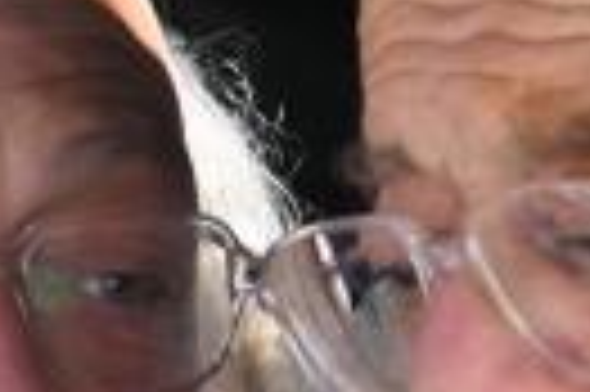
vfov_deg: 1.0
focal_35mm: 1408
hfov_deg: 1.5
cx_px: 410
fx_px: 23047
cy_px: 428
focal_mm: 120
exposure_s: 1/320
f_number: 2.8
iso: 800
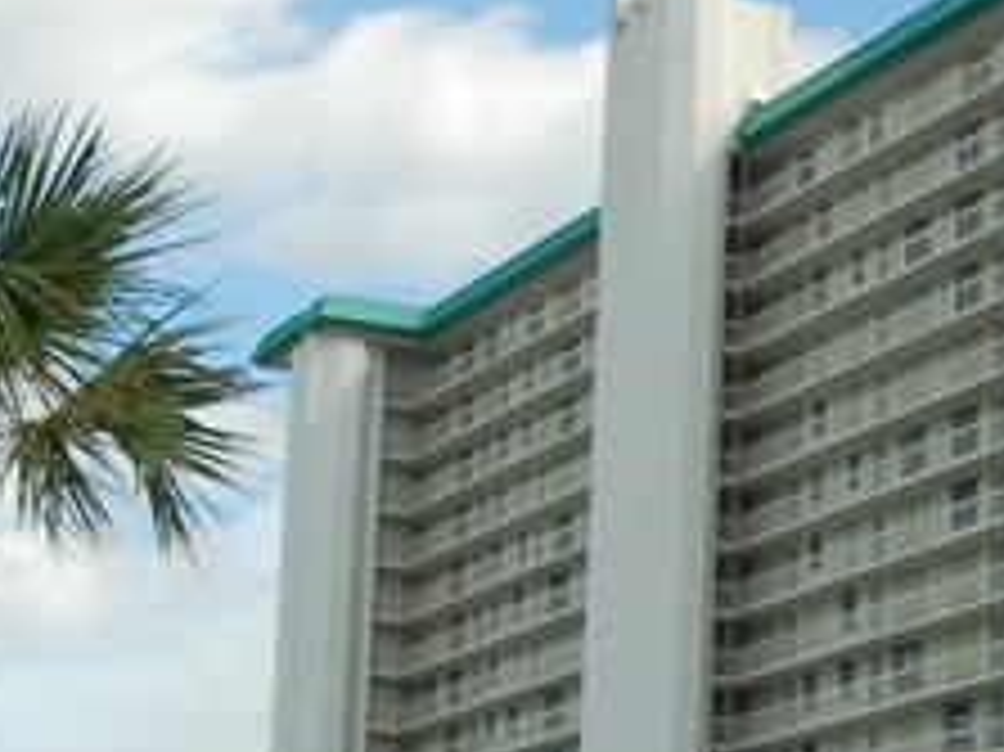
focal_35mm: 116
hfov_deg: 16.7
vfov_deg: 12.7
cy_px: 554
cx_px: 977
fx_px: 3363
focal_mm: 28
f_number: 9
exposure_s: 1/320
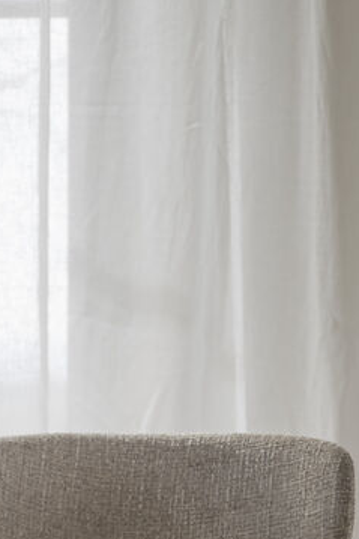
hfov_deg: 7.0
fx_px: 2919
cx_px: -37
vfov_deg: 10.4
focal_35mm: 195
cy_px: 580
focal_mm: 70
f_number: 4
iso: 100
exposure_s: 1/160
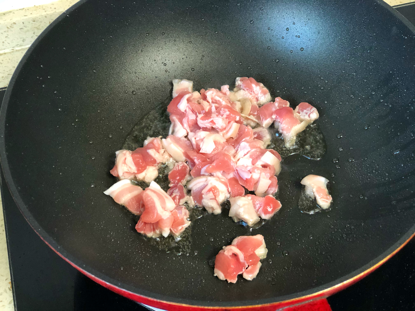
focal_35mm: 57
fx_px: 683
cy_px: 156
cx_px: 208
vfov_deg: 25.7
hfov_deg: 33.8
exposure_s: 1/30
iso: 320
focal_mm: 6.6
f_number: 2.8
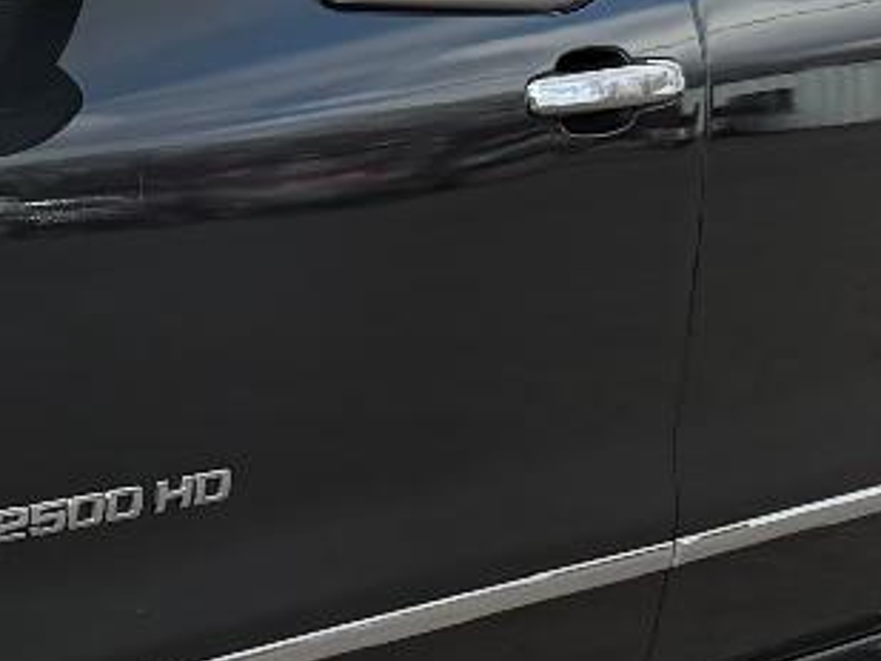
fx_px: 3794
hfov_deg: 12.3
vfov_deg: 10.0
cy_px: 405
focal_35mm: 149
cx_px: -616
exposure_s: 1/1653
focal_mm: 6.76
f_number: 1.78
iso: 80
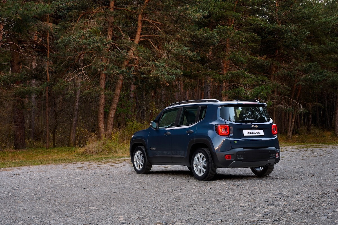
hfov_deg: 33.4
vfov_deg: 22.6
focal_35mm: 60
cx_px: 169
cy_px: 112
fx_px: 563
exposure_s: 1/4
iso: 160
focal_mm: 60
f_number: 11
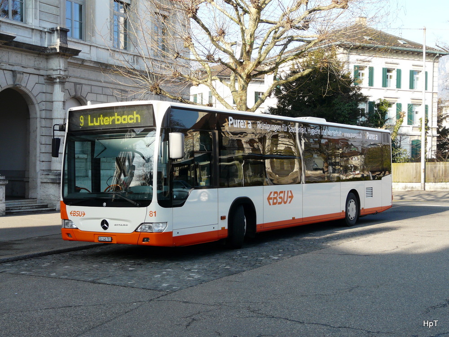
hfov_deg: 37.5
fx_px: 662
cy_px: 168
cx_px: 224
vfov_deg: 28.6
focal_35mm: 51
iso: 100
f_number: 4
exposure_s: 1/250
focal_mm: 8.3
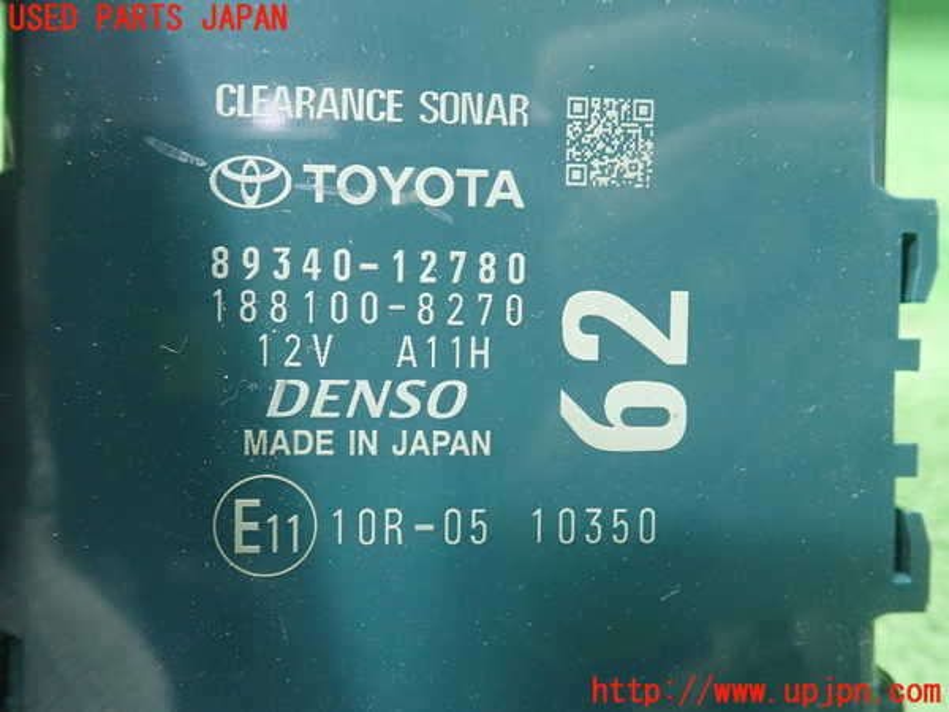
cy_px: 356
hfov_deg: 60.0
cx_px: 474
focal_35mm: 30
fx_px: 822
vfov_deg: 46.8
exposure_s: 1/50
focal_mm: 5.5
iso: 800
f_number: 2.3
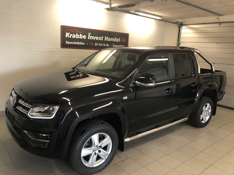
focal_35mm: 28
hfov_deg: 63.4
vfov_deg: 49.7
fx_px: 189
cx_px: 117
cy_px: 88
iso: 32
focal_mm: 3.99
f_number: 1.8
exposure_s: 1/25
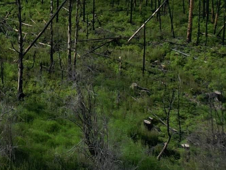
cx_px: -236
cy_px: -200
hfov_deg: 14.6
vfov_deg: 11.7
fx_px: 718
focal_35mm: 110
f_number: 1.7
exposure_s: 1/4000
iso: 110
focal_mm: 6.72
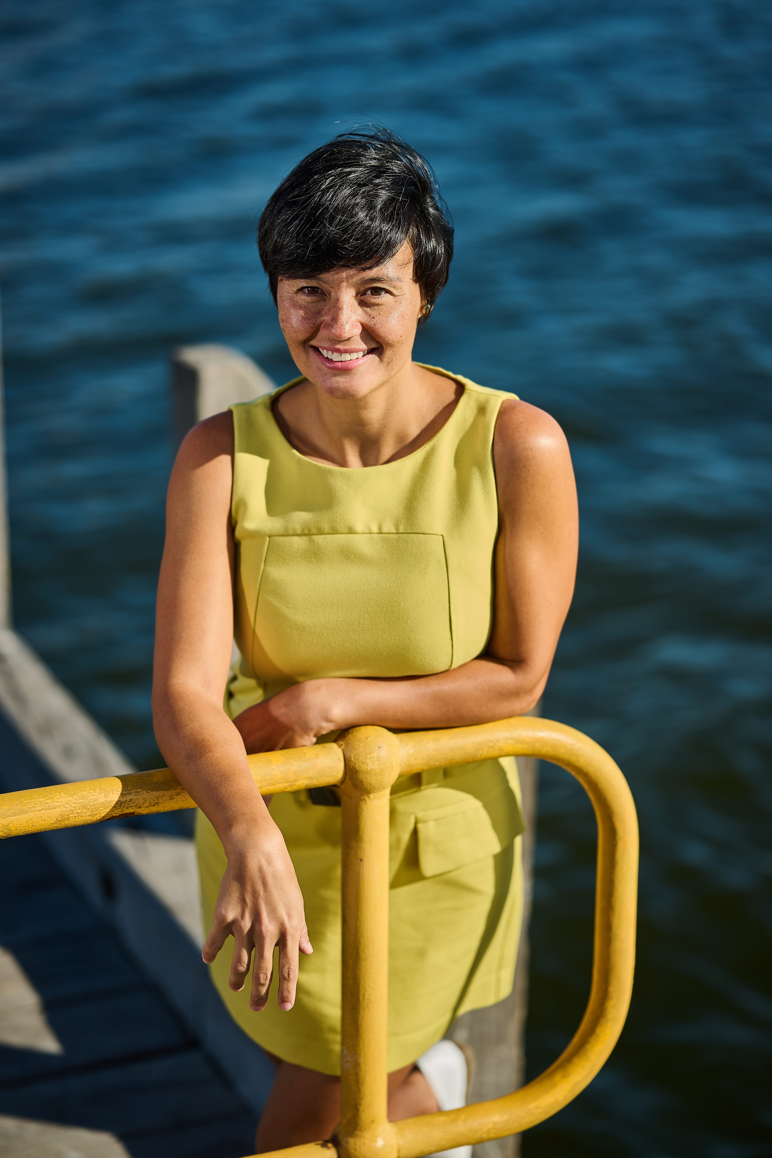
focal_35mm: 85
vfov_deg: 23.9
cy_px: 579
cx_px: 386
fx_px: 2734
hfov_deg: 16.1
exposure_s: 1/1600
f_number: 1.8
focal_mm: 85
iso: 32
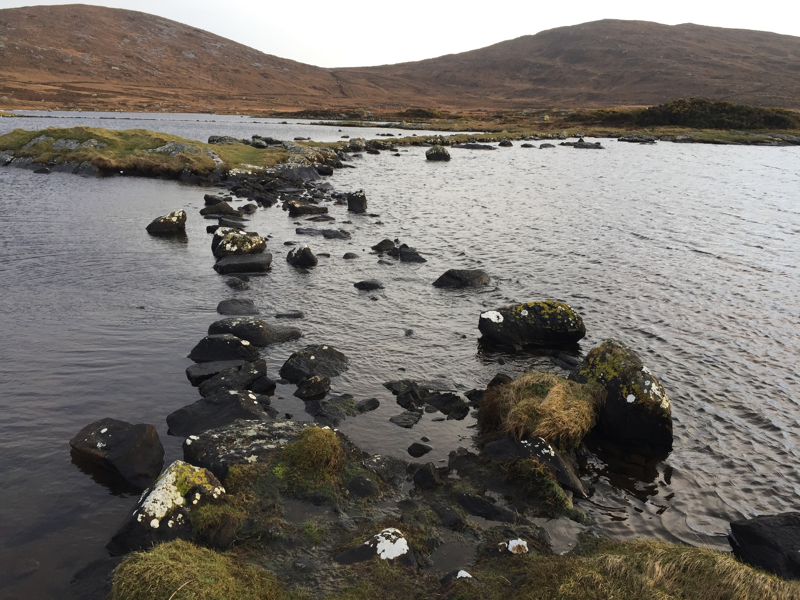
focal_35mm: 29
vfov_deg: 48.2
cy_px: 300
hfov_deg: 61.7
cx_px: 400
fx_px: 670
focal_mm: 4.15
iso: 32
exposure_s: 1/166
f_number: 2.2
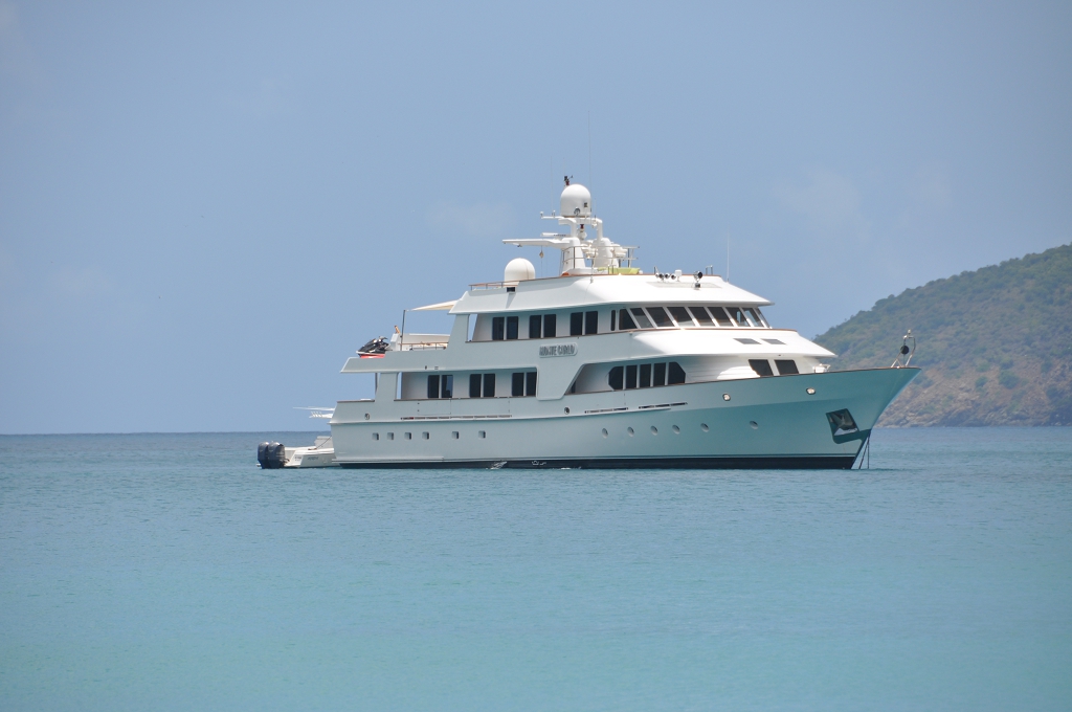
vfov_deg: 4.6
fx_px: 8922
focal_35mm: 300
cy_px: 356
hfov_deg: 6.9
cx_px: 536
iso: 200
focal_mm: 200
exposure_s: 1/1000
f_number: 8
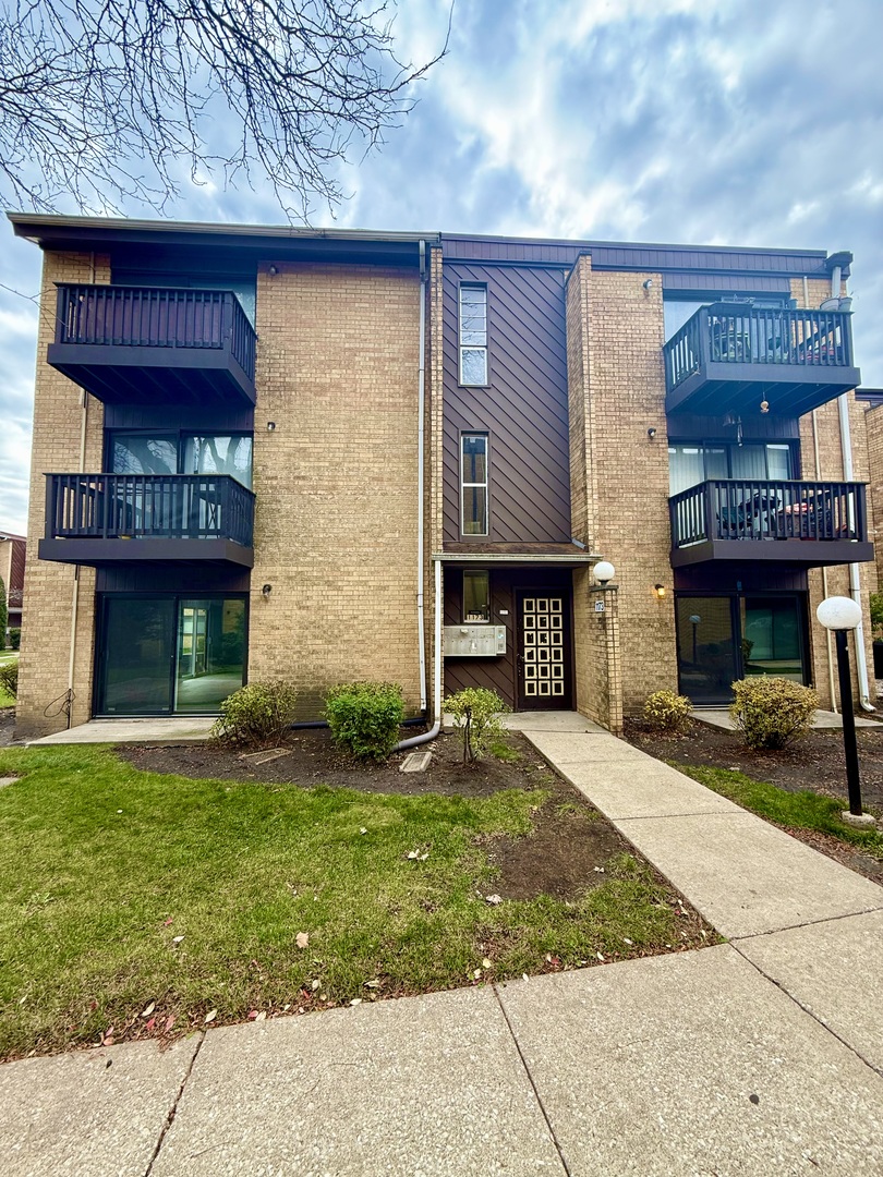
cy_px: 588
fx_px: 476
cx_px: 442
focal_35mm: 14
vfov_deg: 102.1
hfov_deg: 85.7
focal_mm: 2.22
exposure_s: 1/162
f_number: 2.2
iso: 50
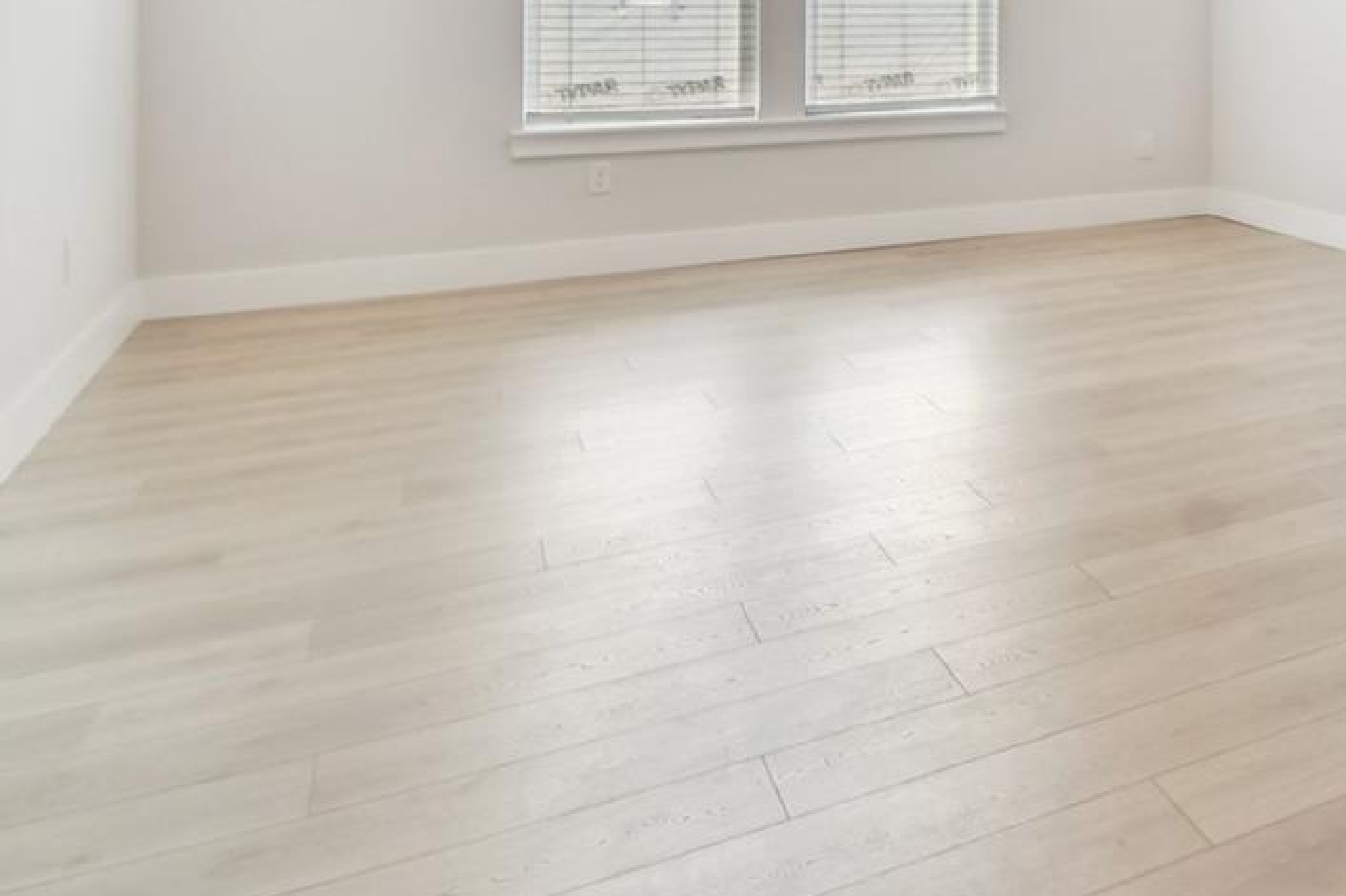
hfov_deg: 47.8
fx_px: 1271
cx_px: 1296
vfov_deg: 35.2
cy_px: 2
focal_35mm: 34
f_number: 7.1
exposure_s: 1/25
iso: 100
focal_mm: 10
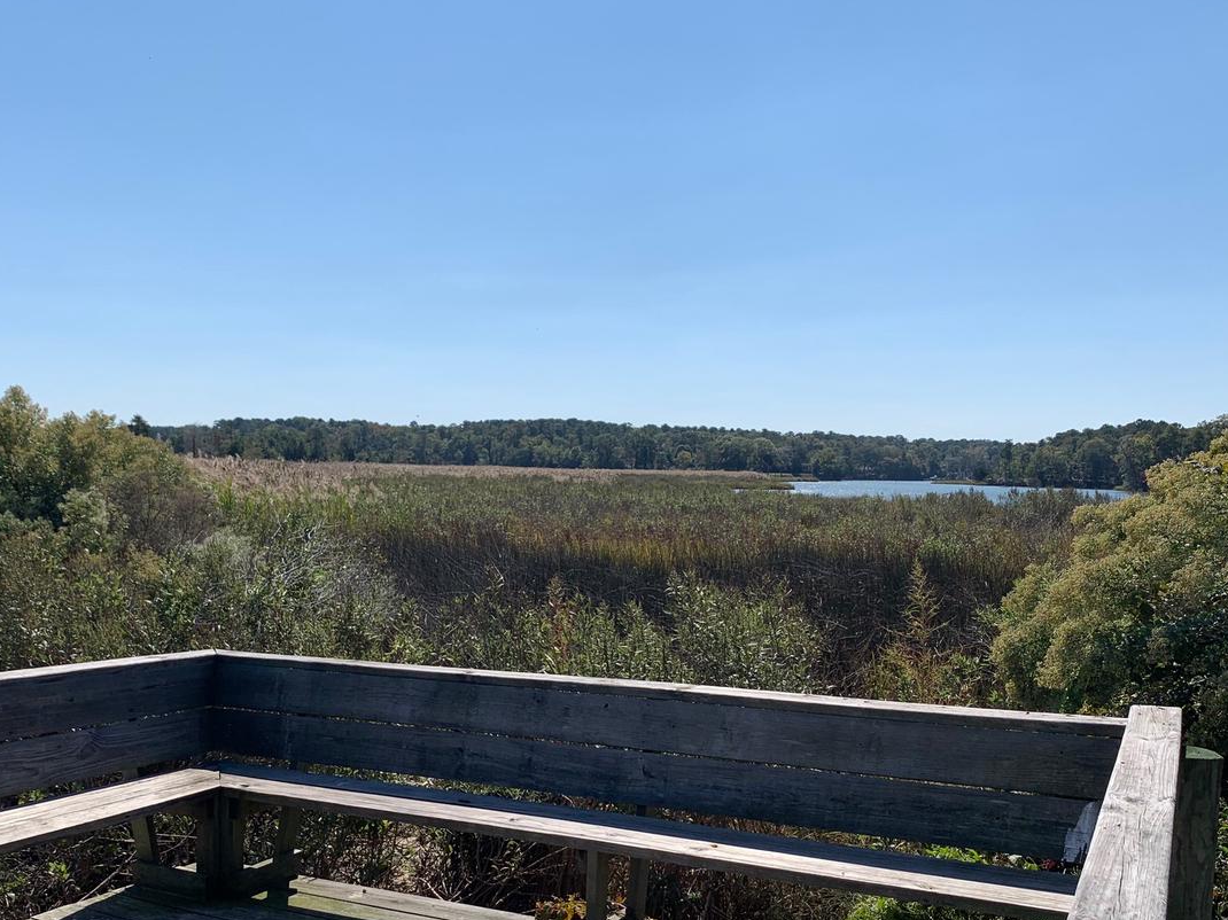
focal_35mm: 35
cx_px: 526
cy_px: 590
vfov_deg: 40.3
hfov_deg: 52.5
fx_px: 1241
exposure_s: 1/4098
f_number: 1.8
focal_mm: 4.25
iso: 25
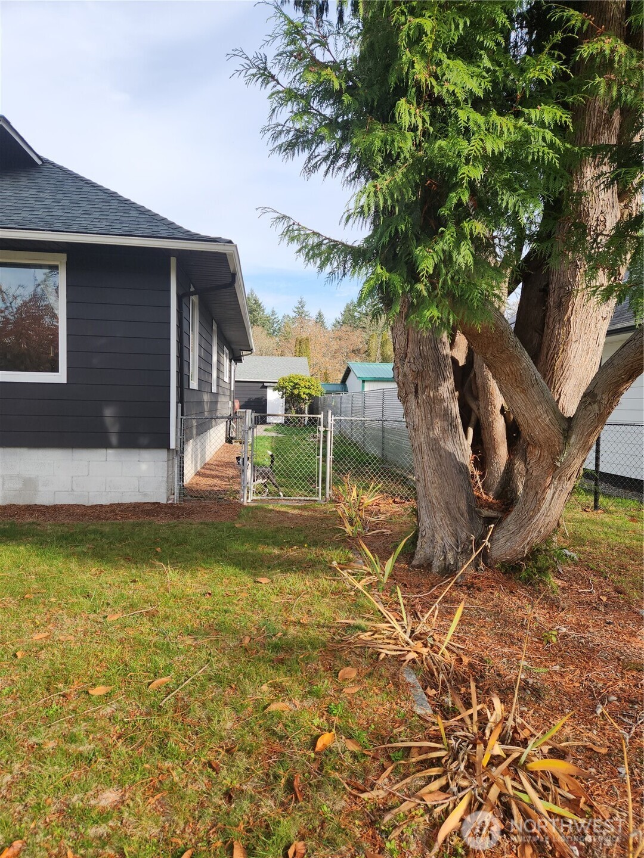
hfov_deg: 58.9
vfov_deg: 73.9
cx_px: 322
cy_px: 429
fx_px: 571
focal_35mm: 23
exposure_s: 1/641
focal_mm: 5.4
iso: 20
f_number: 1.8
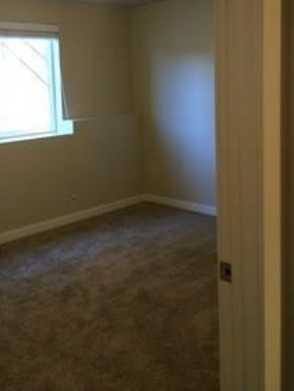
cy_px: 138
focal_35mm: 41
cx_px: 98
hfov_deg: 34.8
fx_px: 464
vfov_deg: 45.2
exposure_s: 1/30
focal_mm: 4.12
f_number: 2.2
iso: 125
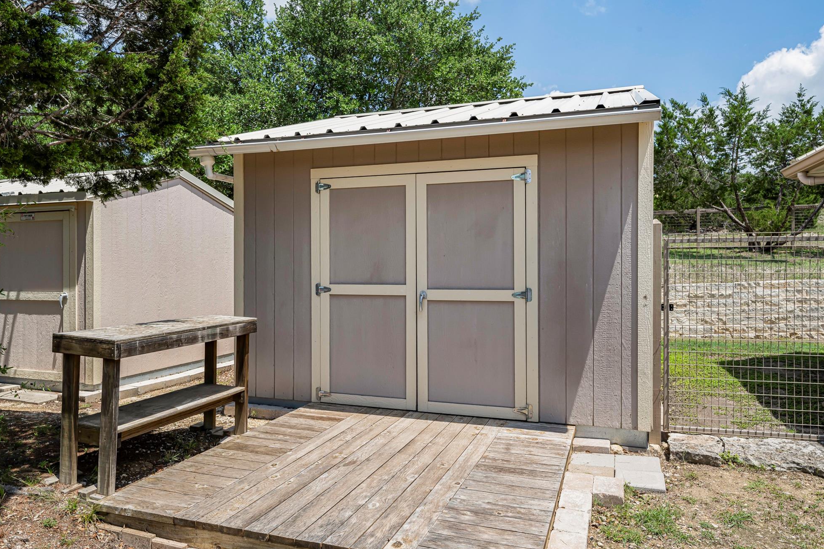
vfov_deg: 51.3
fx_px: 572
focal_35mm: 25
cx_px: 424
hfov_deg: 71.5
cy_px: 265
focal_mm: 24
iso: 250
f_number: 11
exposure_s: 1/400
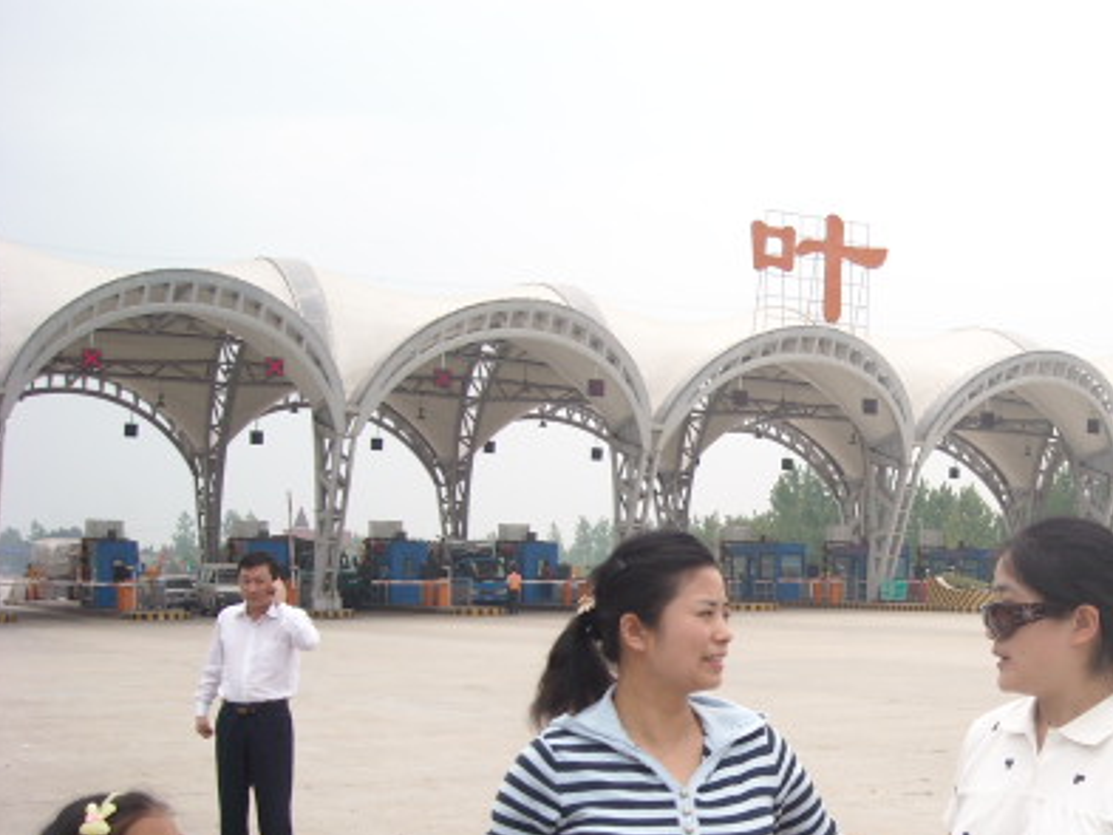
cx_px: 889
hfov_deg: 32.8
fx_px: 1833
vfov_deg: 25.4
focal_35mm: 57
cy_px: 606
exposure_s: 1/141
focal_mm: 5.7
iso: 64
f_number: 5.6
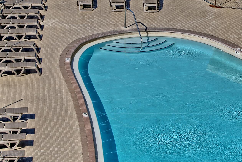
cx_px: 239
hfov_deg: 7.8
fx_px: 1775
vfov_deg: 5.2
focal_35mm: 264
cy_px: 0
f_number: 8
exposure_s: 1/750
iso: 100
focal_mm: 111
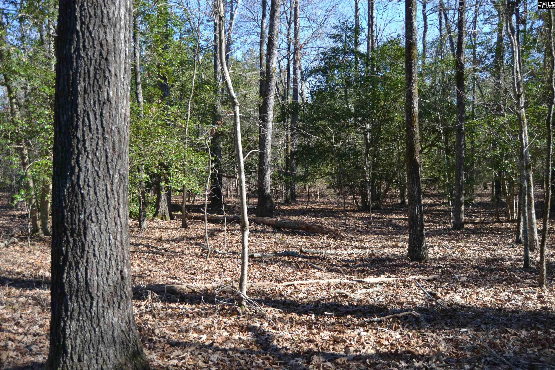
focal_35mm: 30
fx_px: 462
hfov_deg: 61.9
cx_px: 278
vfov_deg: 43.6
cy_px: 185
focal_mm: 20
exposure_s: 1/250
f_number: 3.5
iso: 100
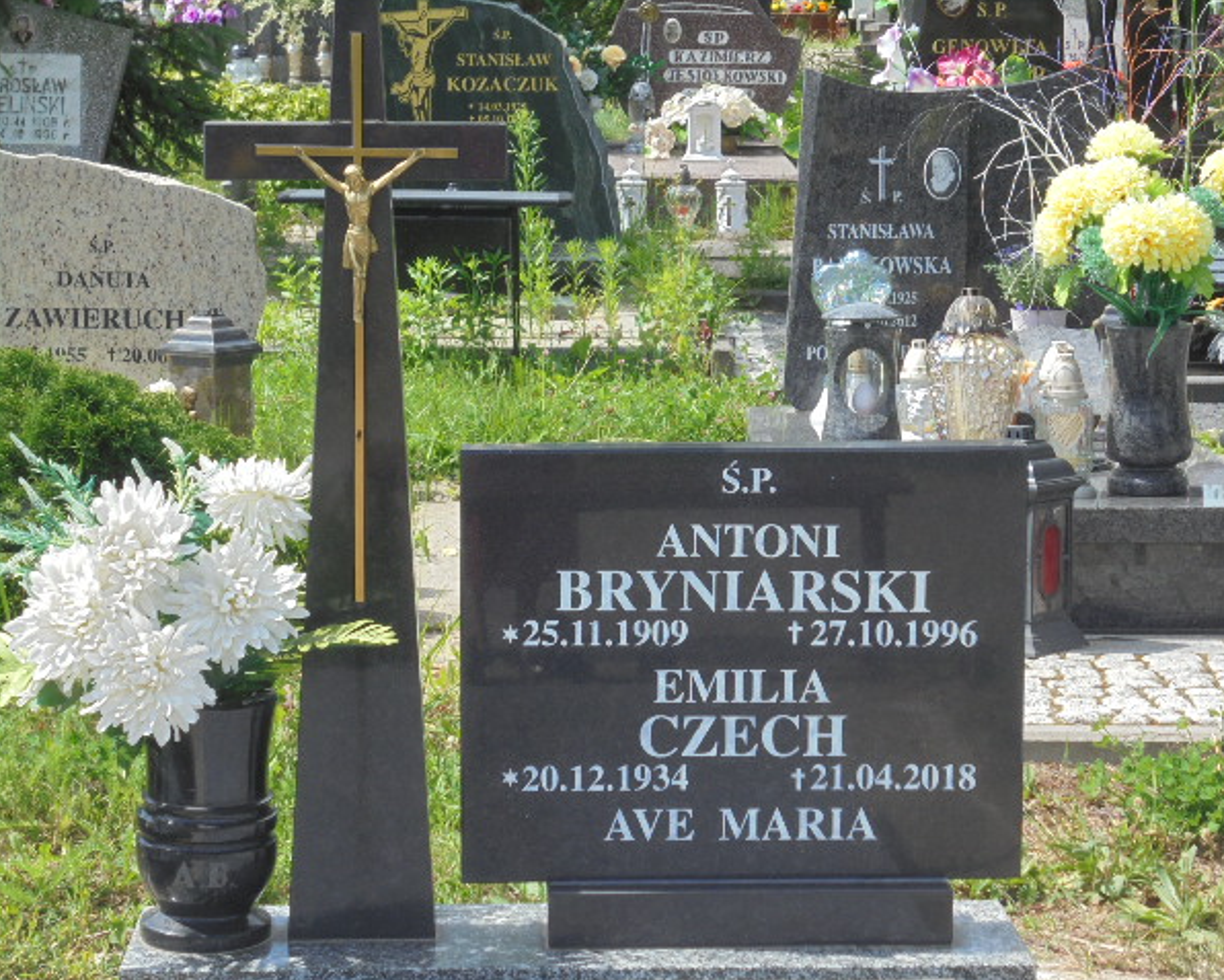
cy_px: 491
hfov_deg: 22.0
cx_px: 651
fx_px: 3152
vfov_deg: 17.7
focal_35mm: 87
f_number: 6.7
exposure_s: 1/200
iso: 100
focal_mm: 14.9
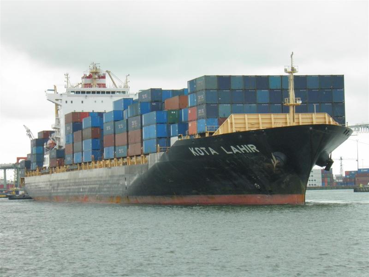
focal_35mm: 112
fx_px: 1194
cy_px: 138
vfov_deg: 13.2
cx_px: 184
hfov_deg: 17.6
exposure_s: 1/320
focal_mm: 20.2
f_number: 5.6
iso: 200
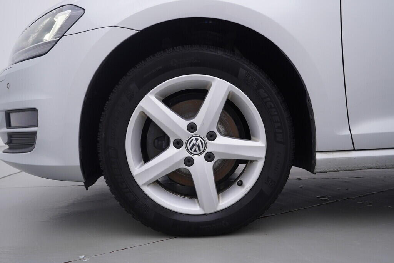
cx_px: 197
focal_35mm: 36
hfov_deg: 53.1
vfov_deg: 36.9
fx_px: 394
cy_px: 132
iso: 125
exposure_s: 1/80
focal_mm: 24
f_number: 4
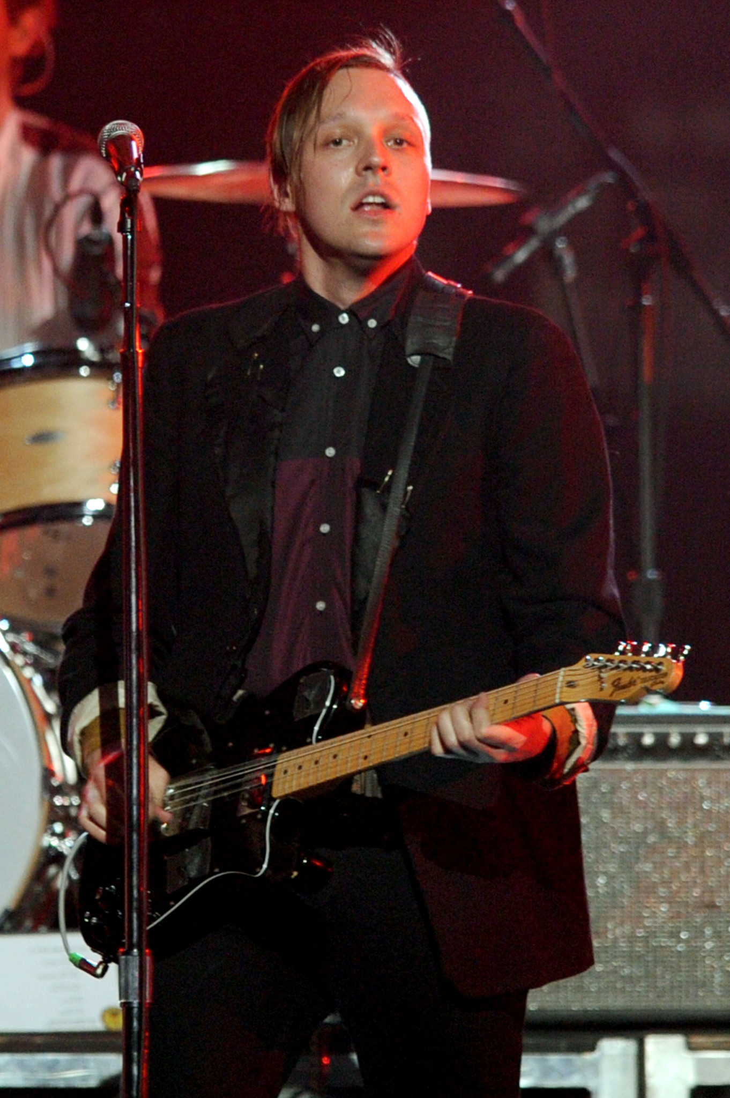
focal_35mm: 400
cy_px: 549
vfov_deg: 5.2
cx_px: 365
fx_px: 12186
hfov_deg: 3.4
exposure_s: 1/320
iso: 2500
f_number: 3.5
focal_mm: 400
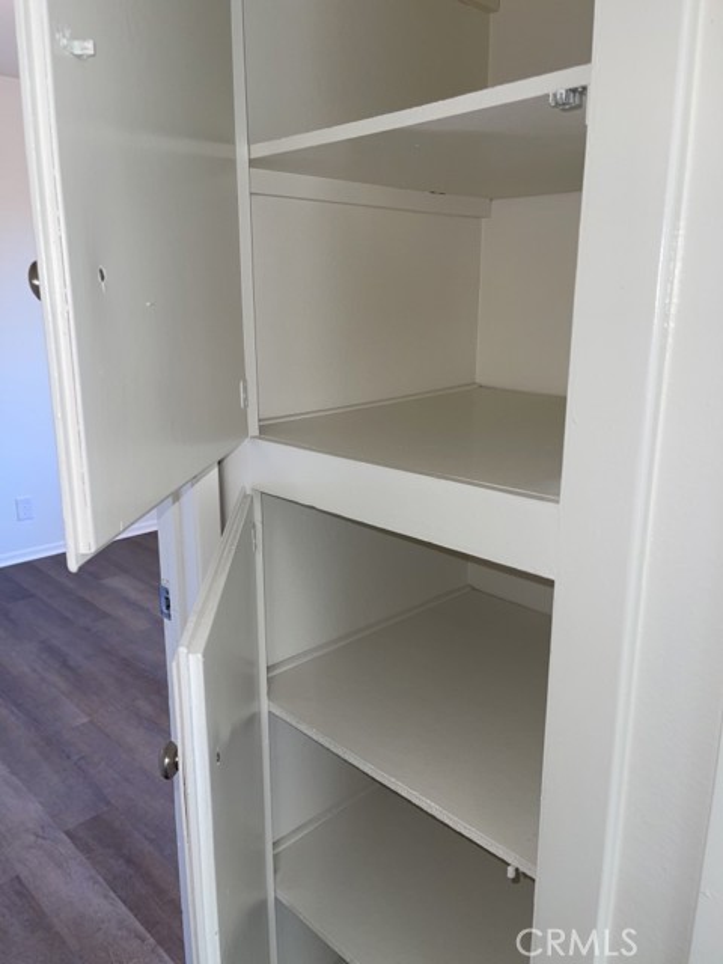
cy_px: 482
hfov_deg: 53.1
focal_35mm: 26
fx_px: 724
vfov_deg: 67.3
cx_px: 362
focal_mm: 5.1
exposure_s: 1/40
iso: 32
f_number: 1.6
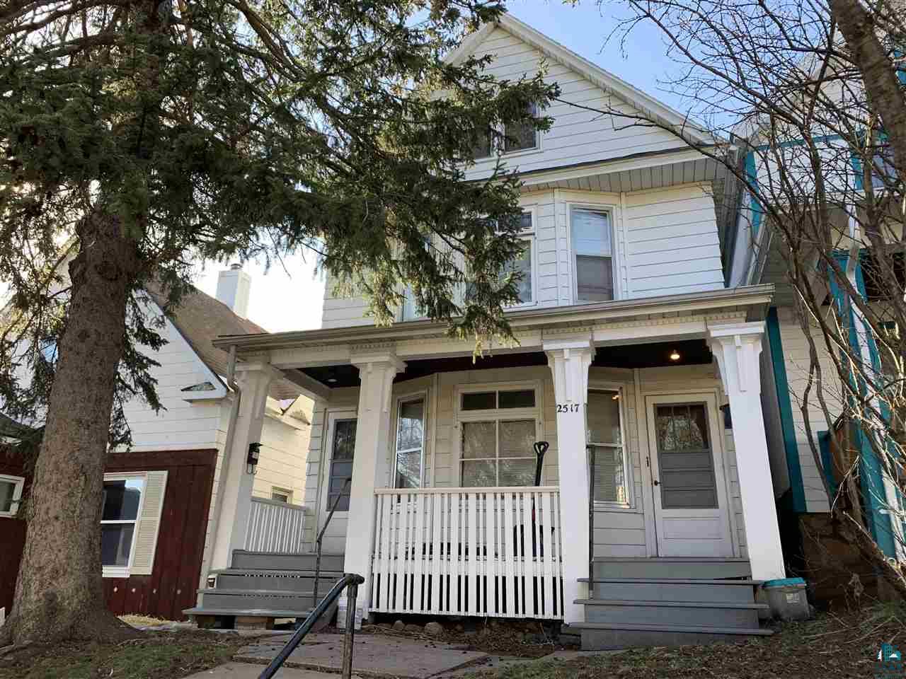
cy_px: 340
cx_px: 453
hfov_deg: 67.3
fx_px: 680
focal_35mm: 26
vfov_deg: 53.1
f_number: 1.8
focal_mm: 4.25
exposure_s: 1/202
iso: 25
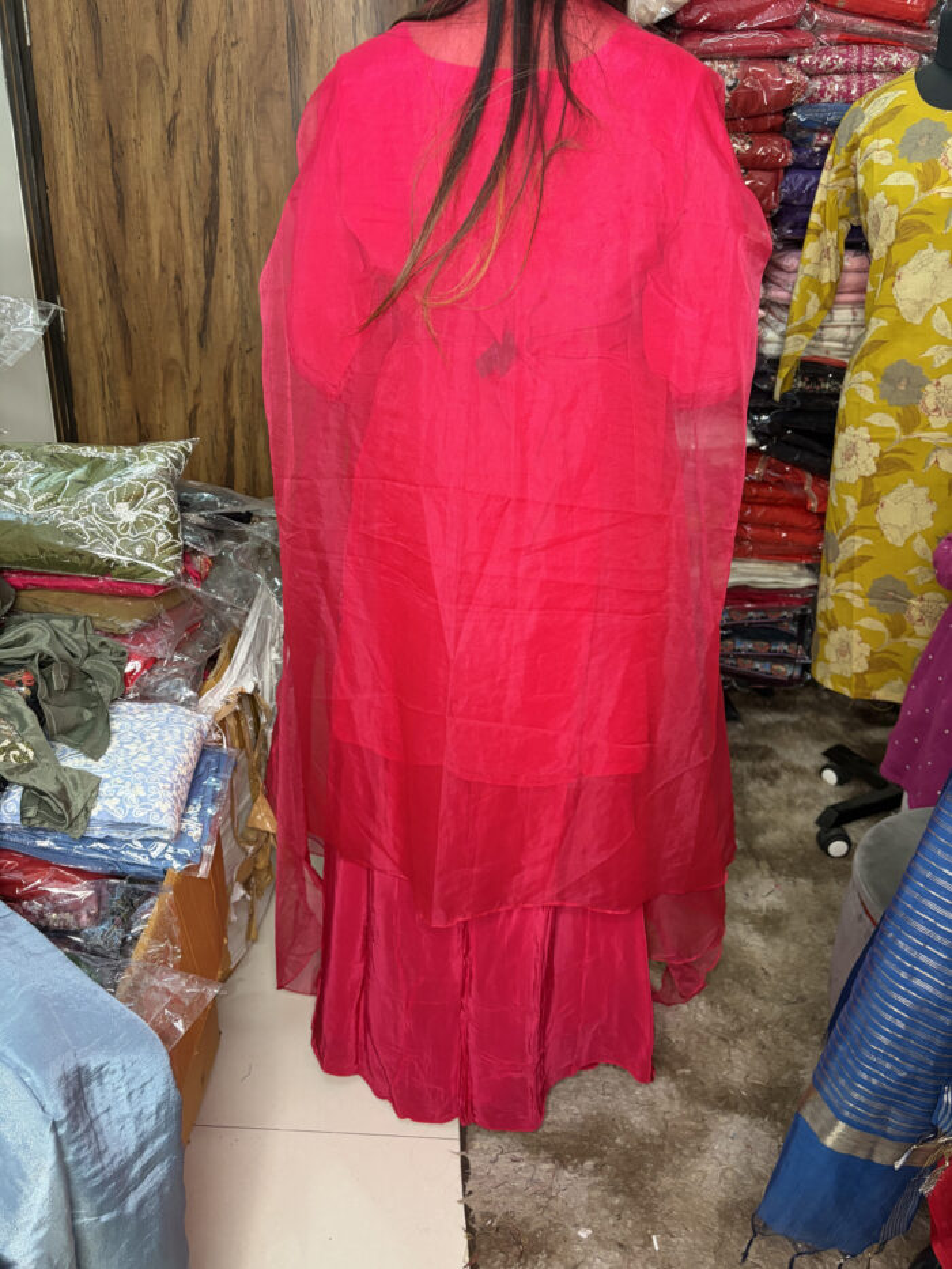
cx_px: 476
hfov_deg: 53.1
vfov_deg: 67.3
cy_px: 634
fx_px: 953
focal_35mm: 26
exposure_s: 1/50
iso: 250
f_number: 1.6
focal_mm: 5.96
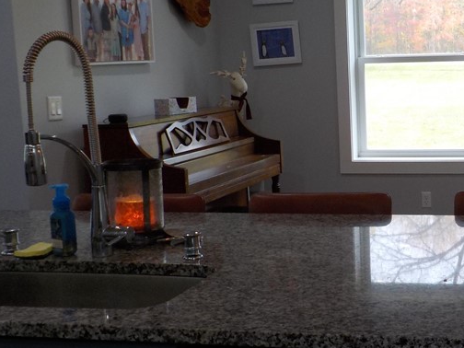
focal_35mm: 61
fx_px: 818
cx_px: 387
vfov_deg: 24.0
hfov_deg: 30.7
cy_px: 175
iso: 125
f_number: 3.3
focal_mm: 4.1
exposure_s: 1/50
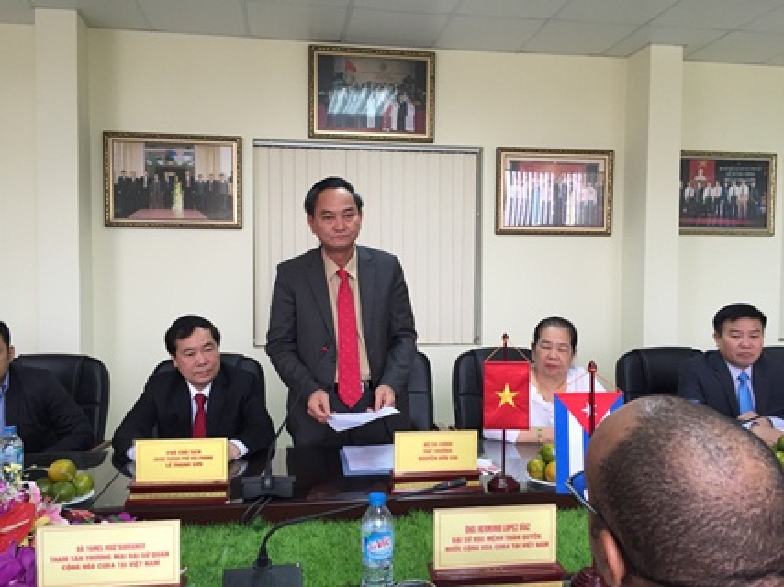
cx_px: 392
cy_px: 294
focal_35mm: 29
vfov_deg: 48.2
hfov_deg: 61.7
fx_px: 657
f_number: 2.2
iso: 40
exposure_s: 1/33
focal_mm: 4.15
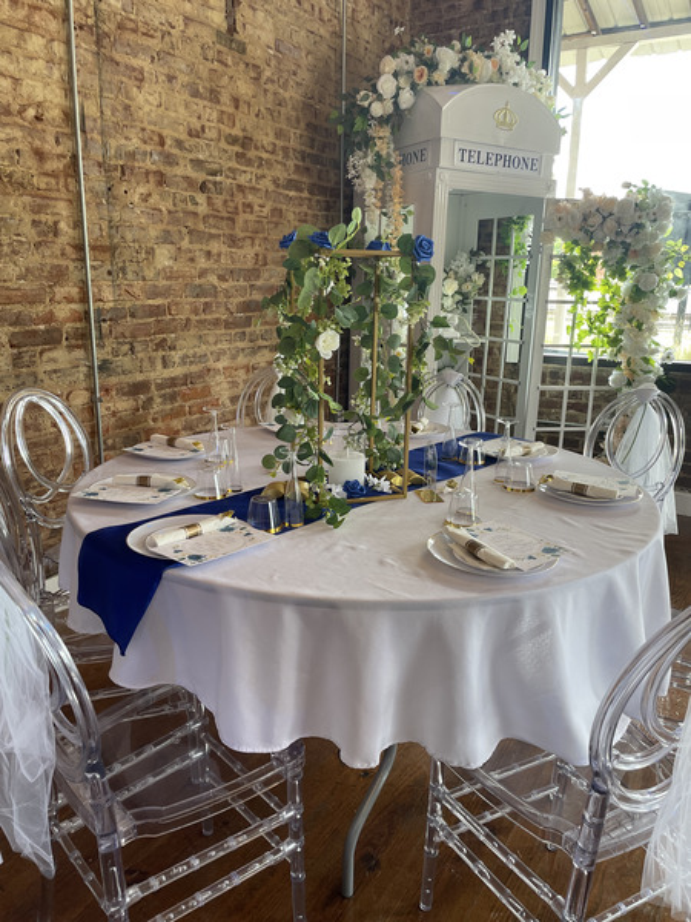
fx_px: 692
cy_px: 461
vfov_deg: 67.3
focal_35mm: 26
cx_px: 346
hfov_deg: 53.1
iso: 64
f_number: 1.6
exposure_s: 1/87
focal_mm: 4.2
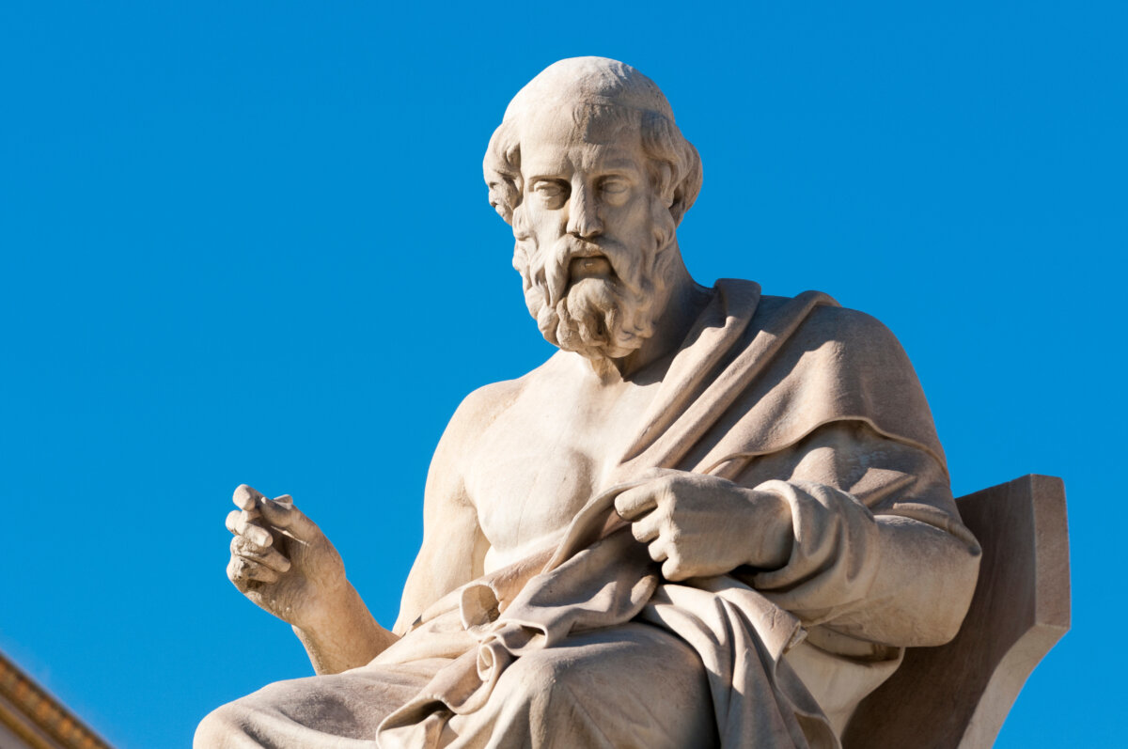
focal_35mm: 202
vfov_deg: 6.8
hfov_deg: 10.2
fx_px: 6337
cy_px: 374
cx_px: 564
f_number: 5.6
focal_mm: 135
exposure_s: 1/800
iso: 100
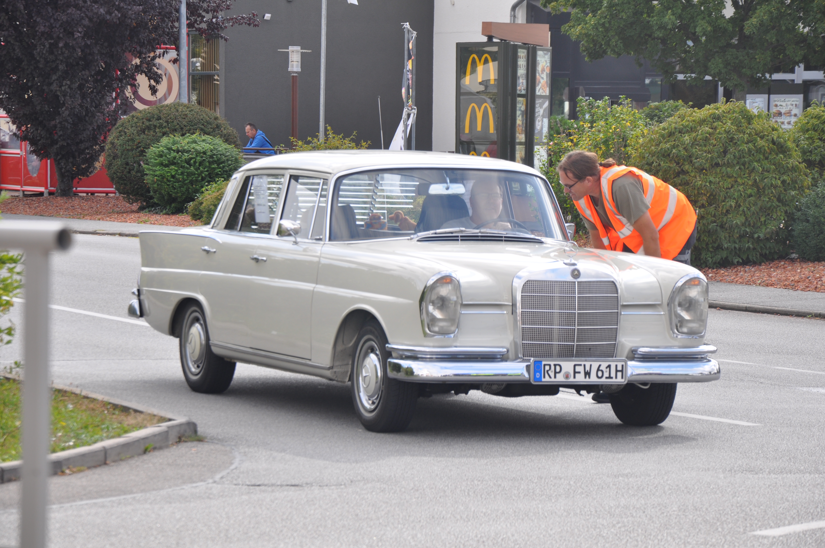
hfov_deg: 13.1
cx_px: 412
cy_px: 274
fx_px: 3605
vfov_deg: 8.7
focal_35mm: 158
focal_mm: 105
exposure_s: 1/160
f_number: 8
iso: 200
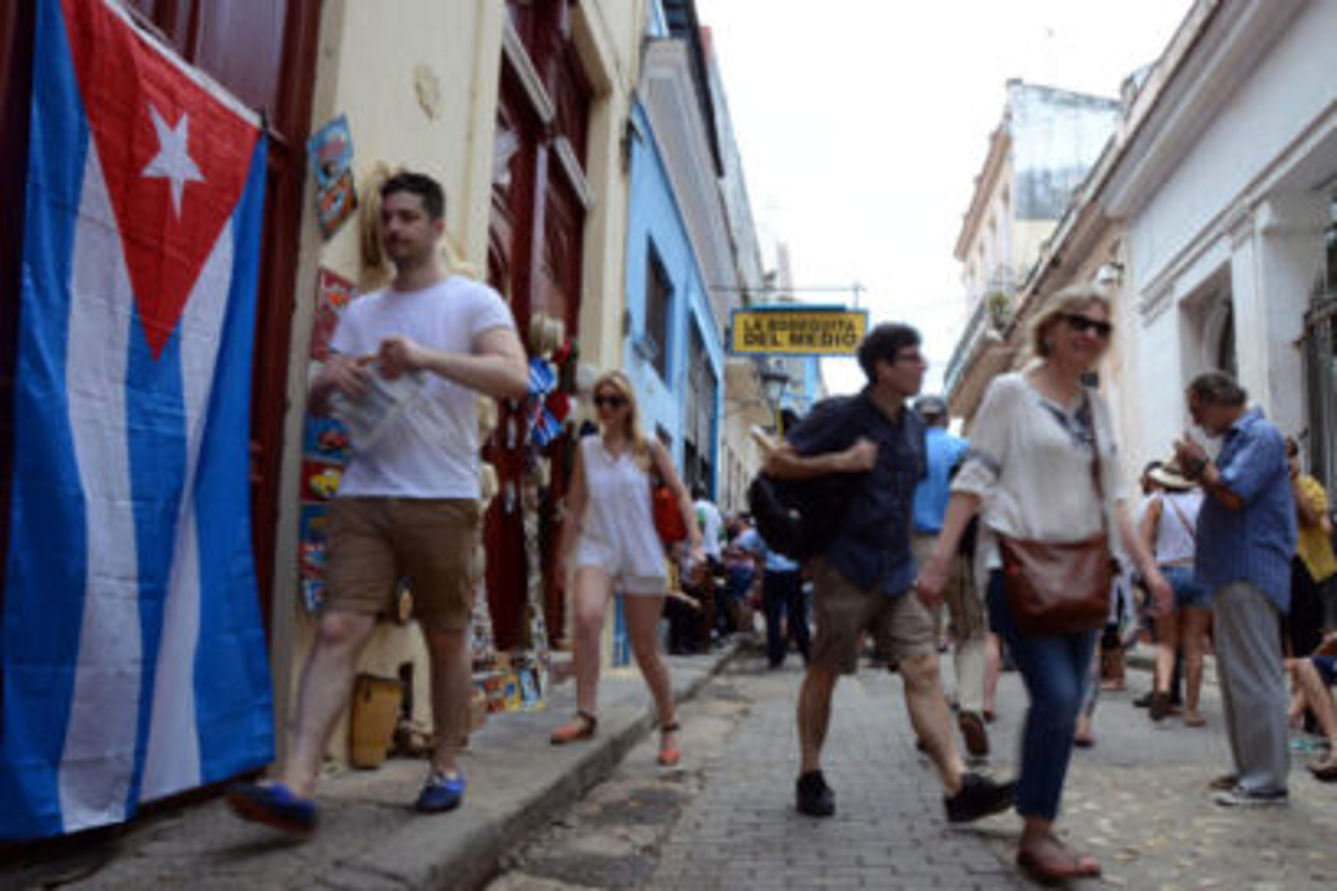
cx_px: 668
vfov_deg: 47.9
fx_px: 1003
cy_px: 446
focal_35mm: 27
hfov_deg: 67.4
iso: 320
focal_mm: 18
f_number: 16
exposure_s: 1/40
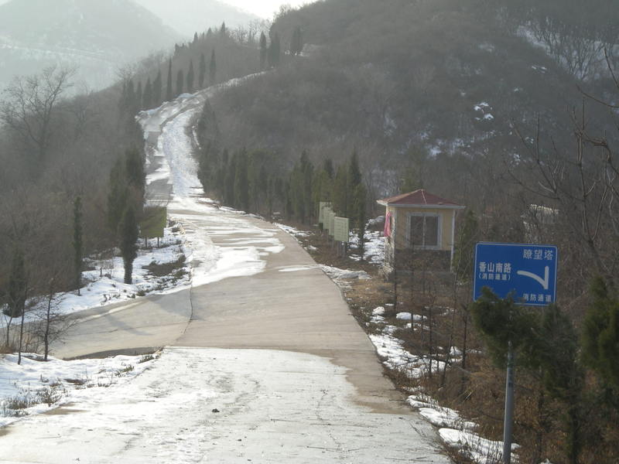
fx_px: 1878
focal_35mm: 105
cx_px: 310
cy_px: 232
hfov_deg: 18.7
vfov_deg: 14.1
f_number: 4.7
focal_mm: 17.1
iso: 50
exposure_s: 1/242
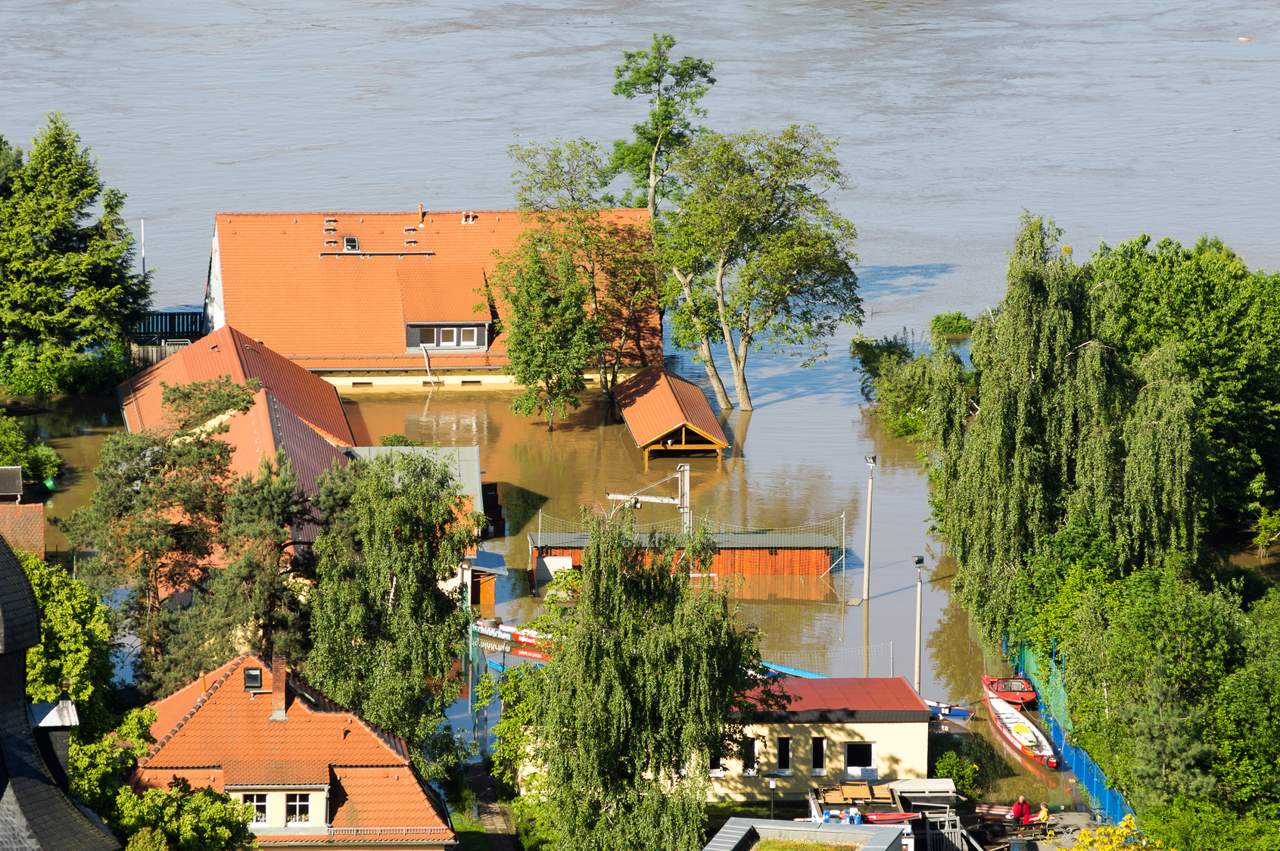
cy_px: 426
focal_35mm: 315
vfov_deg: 4.4
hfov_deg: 6.5
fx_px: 11189
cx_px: 640
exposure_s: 1/160
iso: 100
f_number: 8
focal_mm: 210
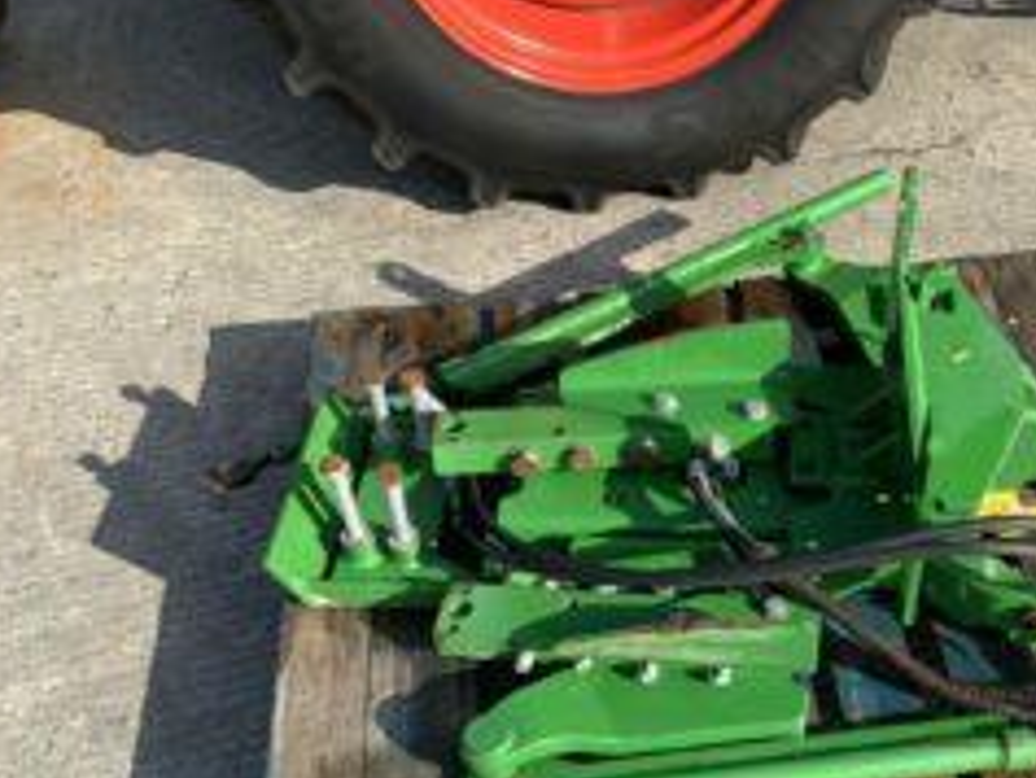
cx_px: 739
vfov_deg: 32.5
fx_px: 1318
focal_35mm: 44
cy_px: 546
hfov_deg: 42.0
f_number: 1.8
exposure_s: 1/978
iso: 16
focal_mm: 3
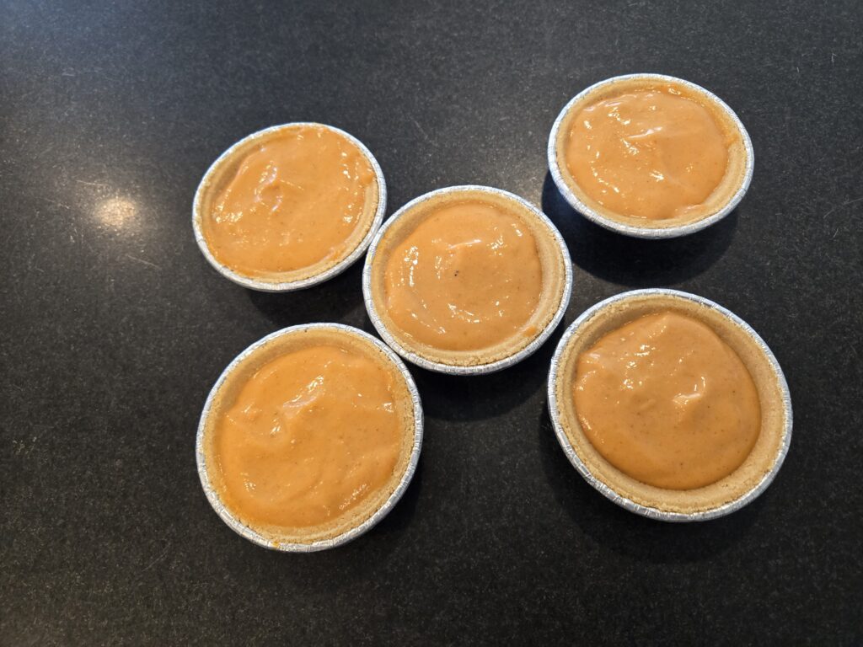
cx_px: 432
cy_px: 324
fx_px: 573
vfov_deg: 58.9
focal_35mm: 23
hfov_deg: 73.9
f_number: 1.8
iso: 500
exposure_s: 1/120
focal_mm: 5.4
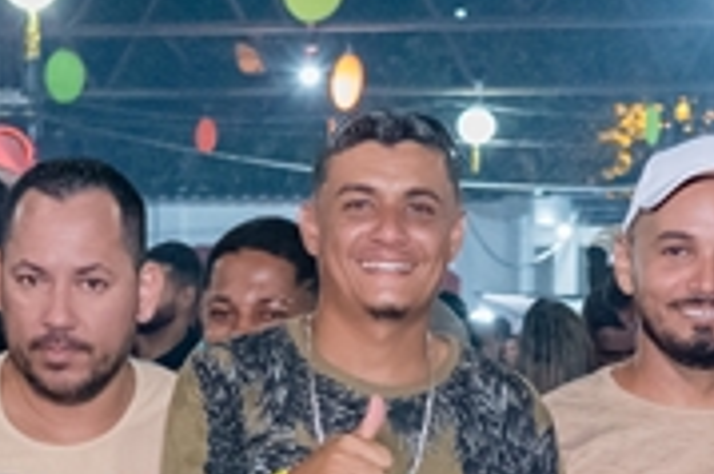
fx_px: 2952
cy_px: 888
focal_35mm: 149
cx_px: 505
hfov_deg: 13.8
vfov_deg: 8.8
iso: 2500
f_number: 2.8
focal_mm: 24
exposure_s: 1/125
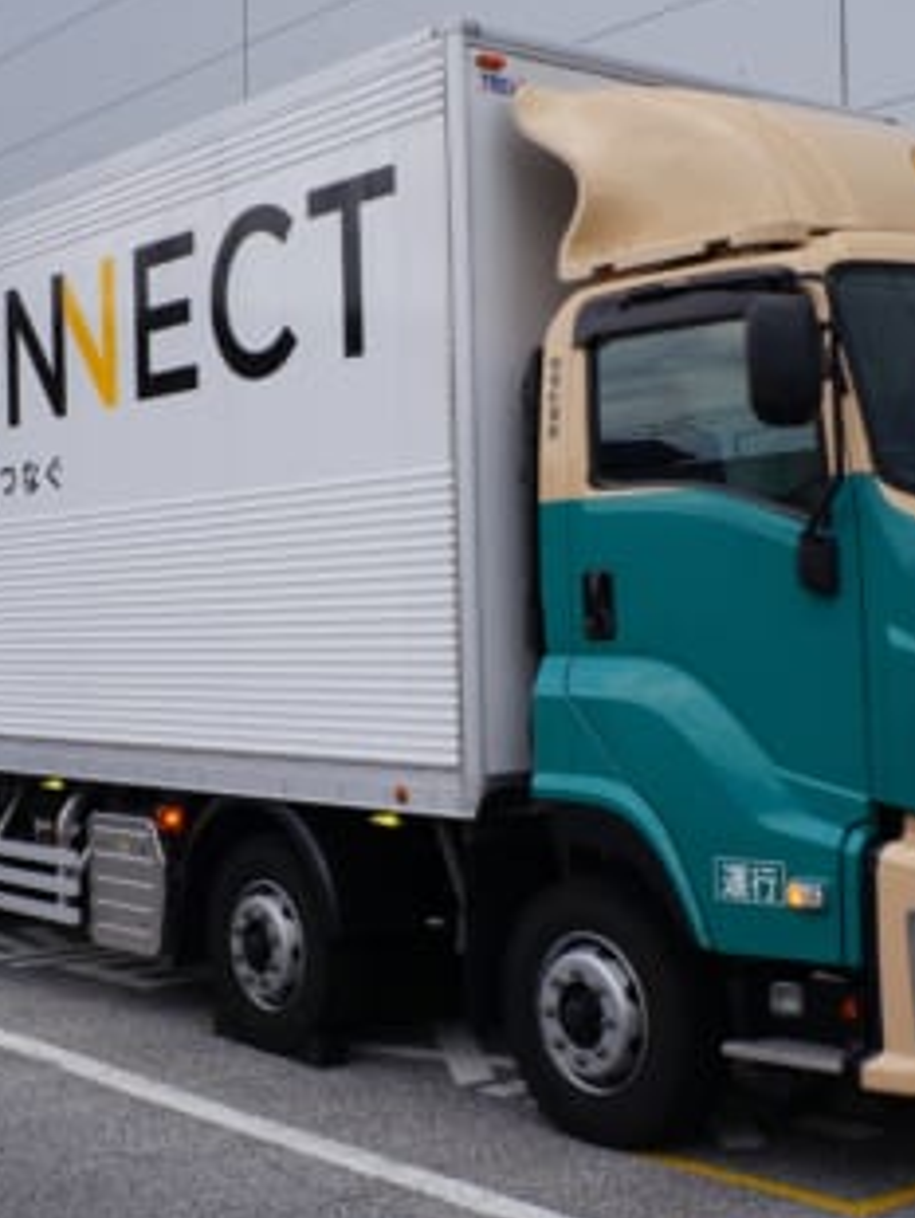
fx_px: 1863
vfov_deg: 36.2
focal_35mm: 53
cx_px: 397
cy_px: 576
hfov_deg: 27.6
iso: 200
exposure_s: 1/100
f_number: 11
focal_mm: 19
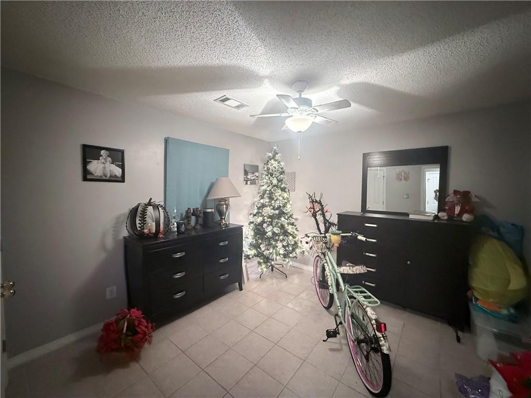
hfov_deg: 102.1
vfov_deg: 85.7
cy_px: 199
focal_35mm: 14
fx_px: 215
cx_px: 266
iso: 1000
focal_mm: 2.22
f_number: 2.2
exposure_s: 1/40
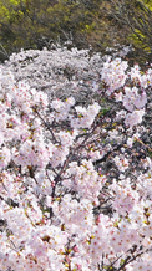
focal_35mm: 129
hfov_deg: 8.9
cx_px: -138
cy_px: 129
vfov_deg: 16.7
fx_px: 928
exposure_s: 1/250
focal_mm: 28
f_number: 8
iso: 100
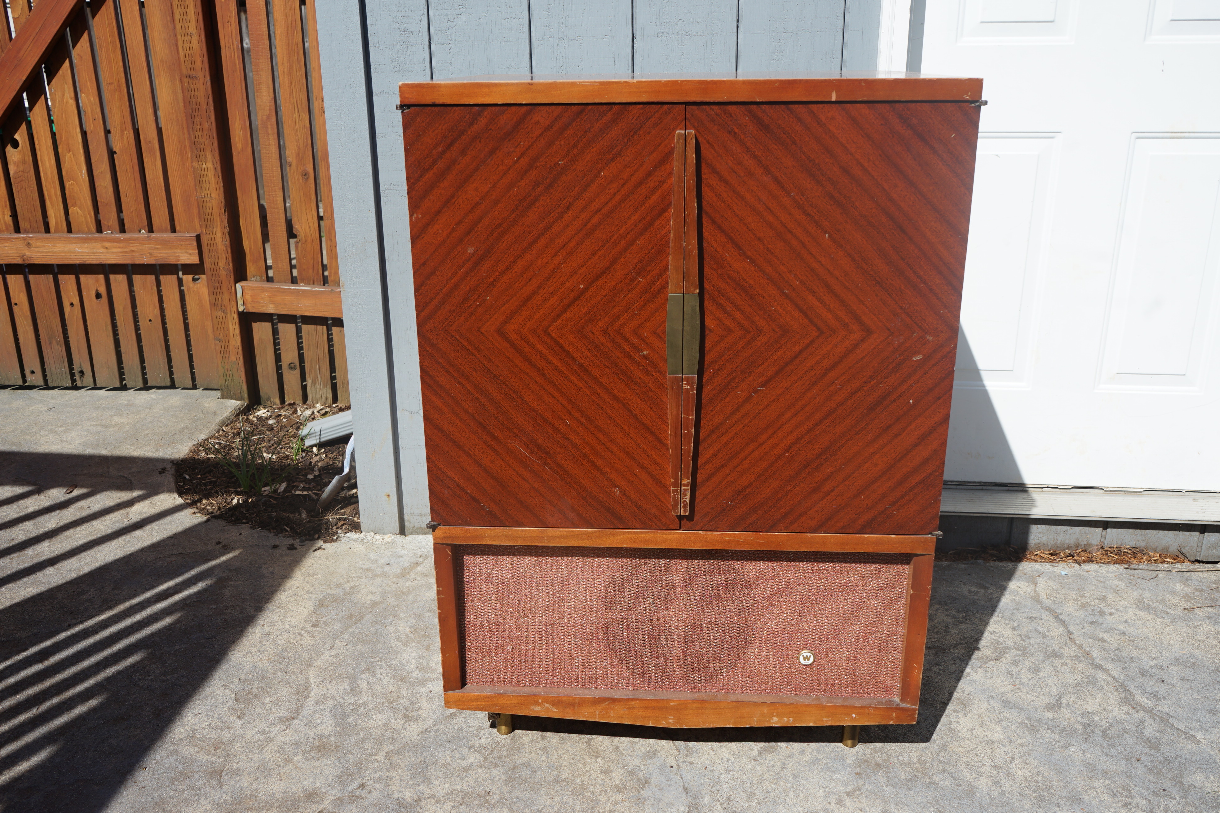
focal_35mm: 29
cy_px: 406
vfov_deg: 45.0
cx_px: 610
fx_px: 983
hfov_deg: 63.7
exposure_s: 1/250
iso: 100
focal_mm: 29
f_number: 8
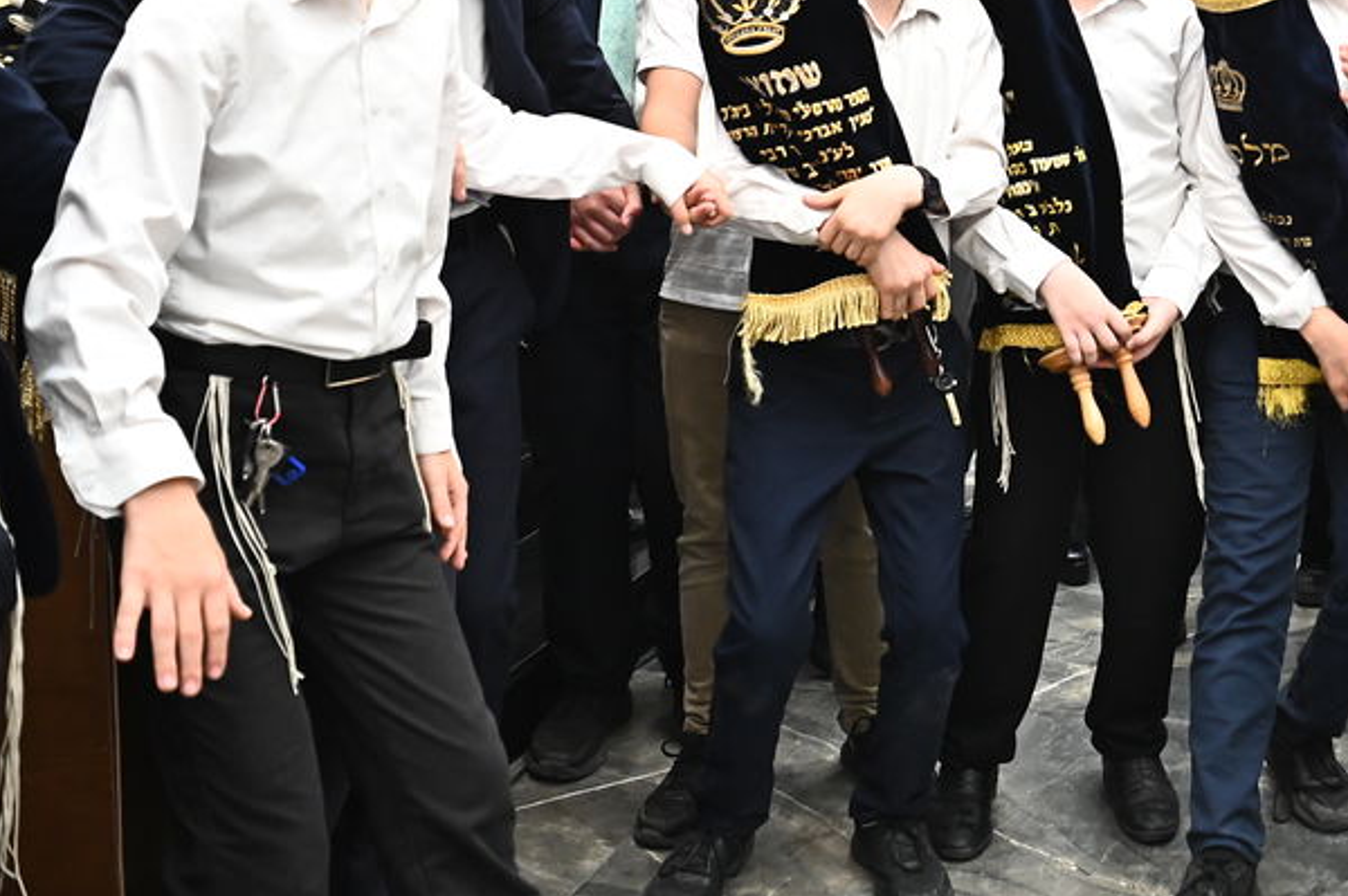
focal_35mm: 56
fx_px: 2095
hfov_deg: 32.8
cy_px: 76
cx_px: 1339
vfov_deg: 23.5
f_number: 3.2
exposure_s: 1/500
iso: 2000
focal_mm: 24
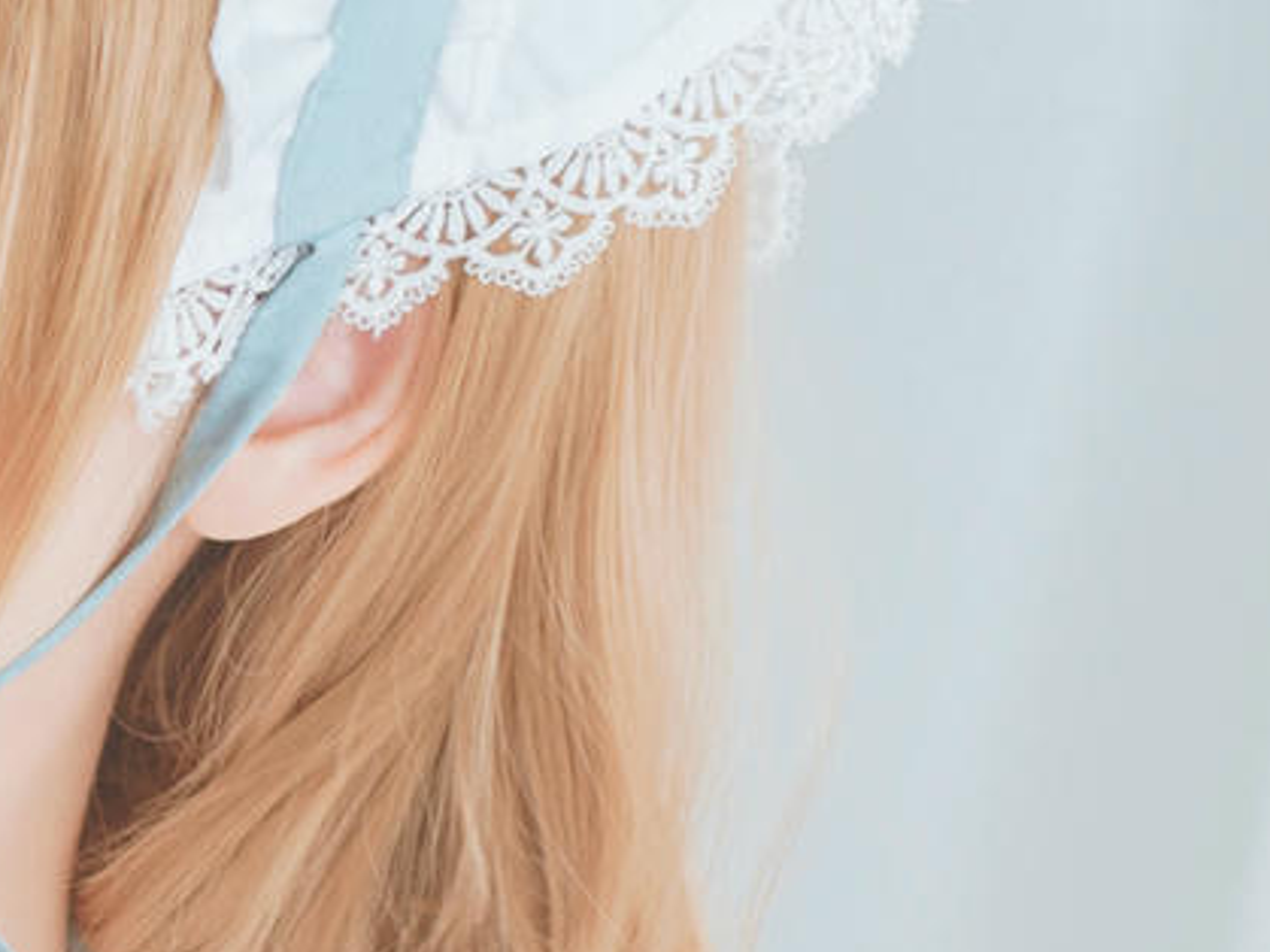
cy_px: 1210
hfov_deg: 5.6
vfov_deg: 4.3
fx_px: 12617
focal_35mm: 344
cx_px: -1825
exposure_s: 1/80
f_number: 2.8
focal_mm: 50
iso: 160
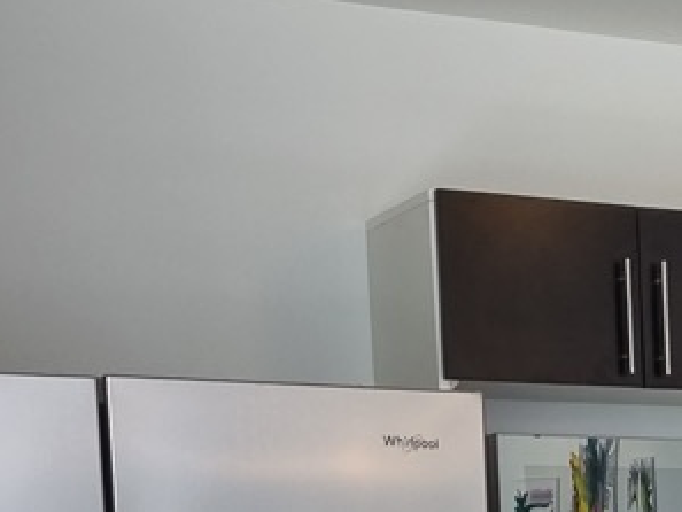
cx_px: 1063
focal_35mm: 112
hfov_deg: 15.9
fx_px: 2208
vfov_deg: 12.4
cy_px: 836
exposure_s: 1/120
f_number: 1.8
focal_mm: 5.4
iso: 125
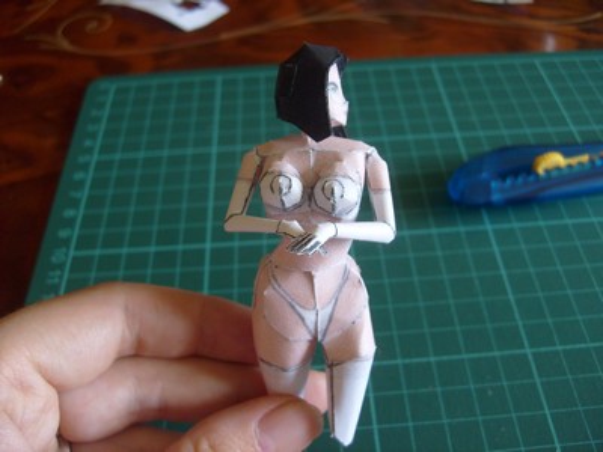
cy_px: 226
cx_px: 302
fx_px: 610
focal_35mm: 35
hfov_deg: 52.6
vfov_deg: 40.7
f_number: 2.8
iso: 80
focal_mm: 5.8
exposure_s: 1/60
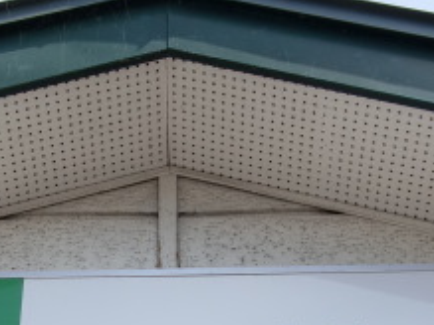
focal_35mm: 114
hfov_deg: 17.3
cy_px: 394
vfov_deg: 12.7
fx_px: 1428
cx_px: 163
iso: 64
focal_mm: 6.9
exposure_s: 1/800
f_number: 3
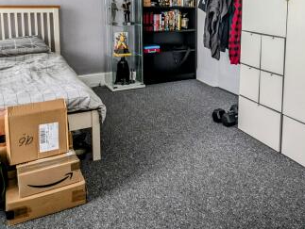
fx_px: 335
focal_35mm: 38
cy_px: 43
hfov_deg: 47.2
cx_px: 227
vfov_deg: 36.4
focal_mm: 2.23
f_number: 1.95
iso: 69
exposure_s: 1/15
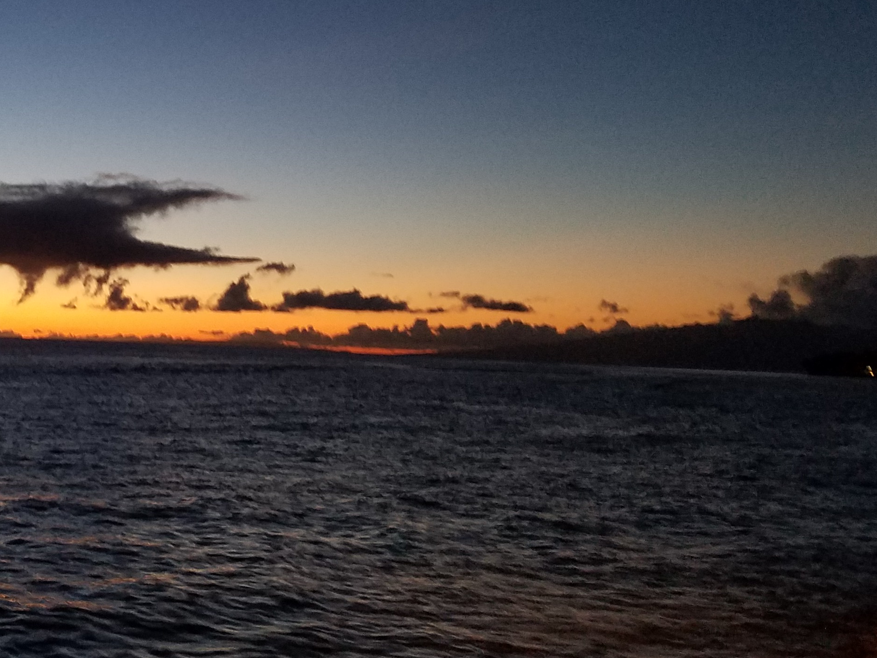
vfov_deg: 25.9
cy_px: 193
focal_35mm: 56
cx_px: 52
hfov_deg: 32.3
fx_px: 1419
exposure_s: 1/10
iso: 250
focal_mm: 4.2
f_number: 1.7
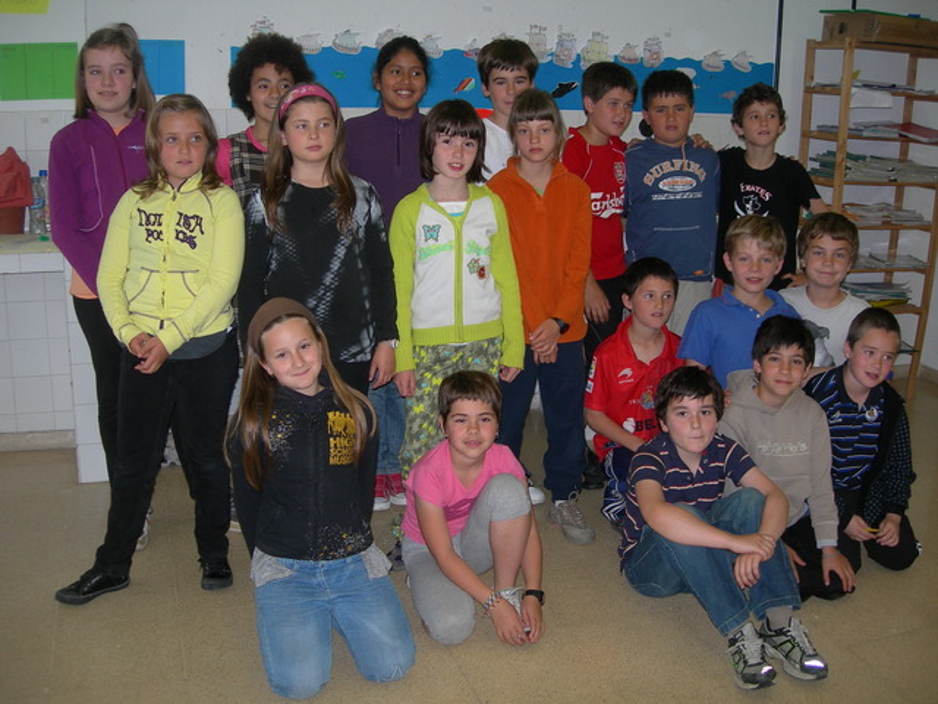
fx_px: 1030
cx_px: 469
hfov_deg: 49.0
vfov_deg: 37.7
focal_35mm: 38
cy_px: 352
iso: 50
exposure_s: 1/60.1
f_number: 2.8
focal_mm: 7.8
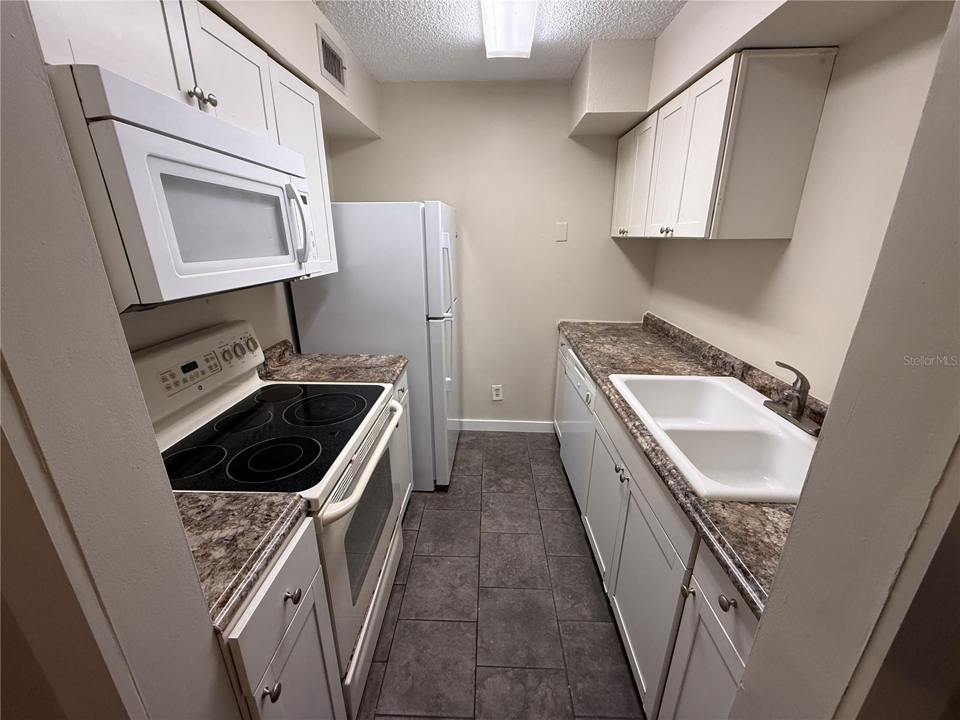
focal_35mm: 14
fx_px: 388
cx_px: 480
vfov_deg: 85.7
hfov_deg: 102.1
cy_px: 360
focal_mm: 2.22
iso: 200
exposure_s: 1/120
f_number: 2.2
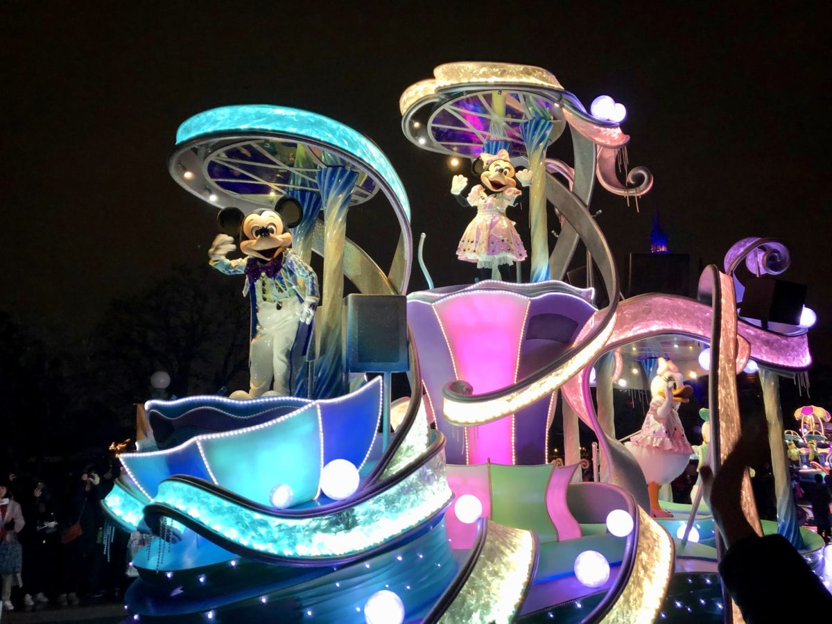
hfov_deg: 63.4
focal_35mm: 28
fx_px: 673
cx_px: 416
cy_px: 312
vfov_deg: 49.7
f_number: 1.8
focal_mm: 4
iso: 40
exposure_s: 1/19
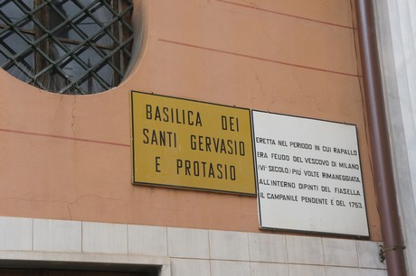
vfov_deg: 17.8
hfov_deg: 26.5
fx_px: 883
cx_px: 208
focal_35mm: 76
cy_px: 138
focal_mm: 51
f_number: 6.3
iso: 320
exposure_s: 1/250
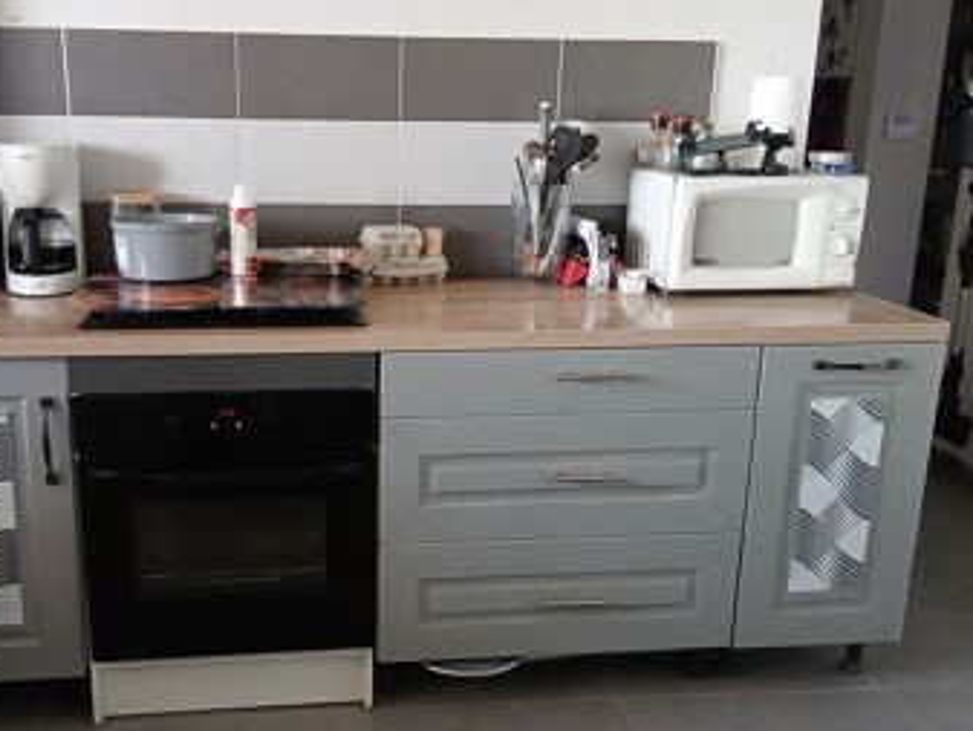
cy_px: 405
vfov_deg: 38.6
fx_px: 1040
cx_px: 396
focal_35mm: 37
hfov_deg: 49.8
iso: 200
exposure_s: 1/33.3
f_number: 1.8
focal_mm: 3.98
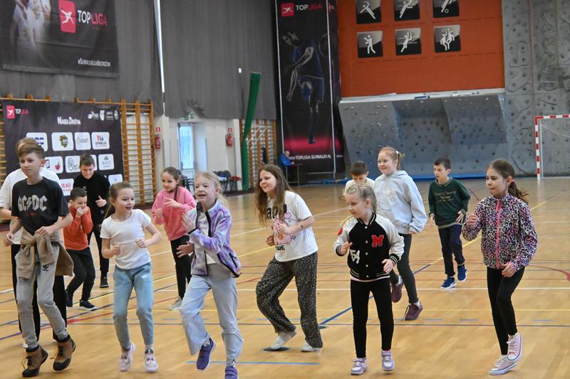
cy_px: 190
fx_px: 1187
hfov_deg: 27.0
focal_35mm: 75
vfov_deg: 18.2
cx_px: 285
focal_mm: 50
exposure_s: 1/500
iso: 10000
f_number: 6.3
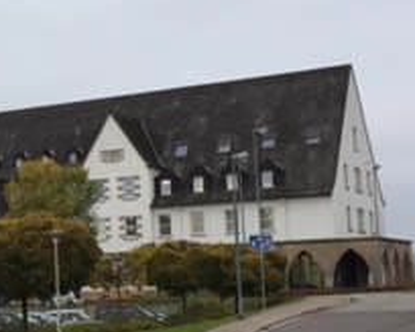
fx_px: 1093
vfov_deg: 17.3
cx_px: -73
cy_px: 183
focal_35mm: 89
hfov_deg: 20.2
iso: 32
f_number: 2.2
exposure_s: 1/33
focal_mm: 4.15
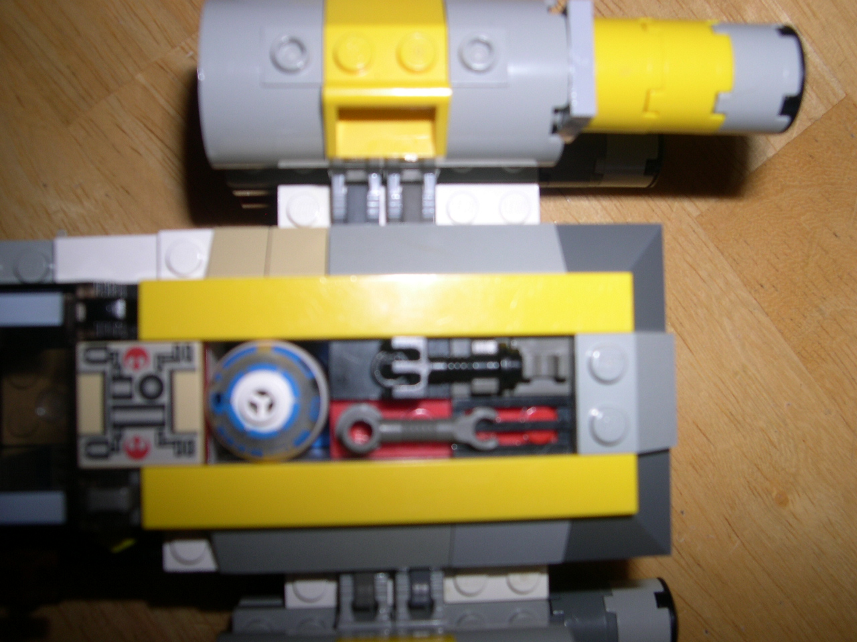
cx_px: 428
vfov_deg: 37.7
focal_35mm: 38
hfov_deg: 49.0
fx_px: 941
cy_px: 321
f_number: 7.6
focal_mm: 8
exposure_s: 1/60
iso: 100
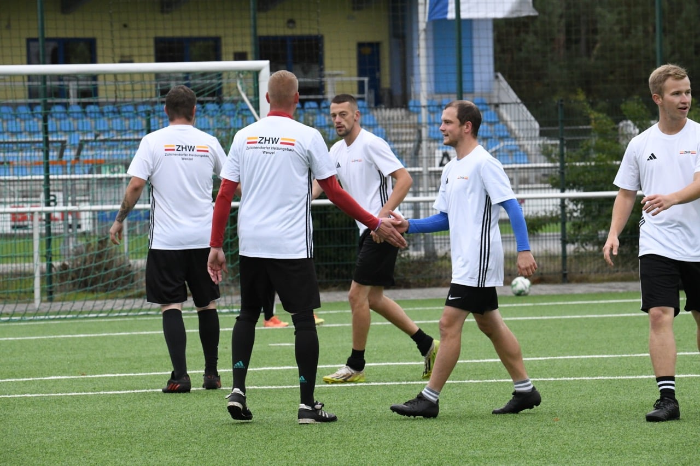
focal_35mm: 270
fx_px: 5249
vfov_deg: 5.1
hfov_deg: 7.6
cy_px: 233
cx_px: 350
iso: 6400
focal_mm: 270
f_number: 11
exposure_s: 1/1250
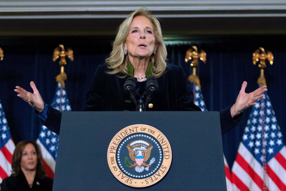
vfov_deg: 19.5
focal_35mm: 70
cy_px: 96
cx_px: 143
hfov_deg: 28.8
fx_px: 556
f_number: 2.8
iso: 6400
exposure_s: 1/400
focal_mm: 70
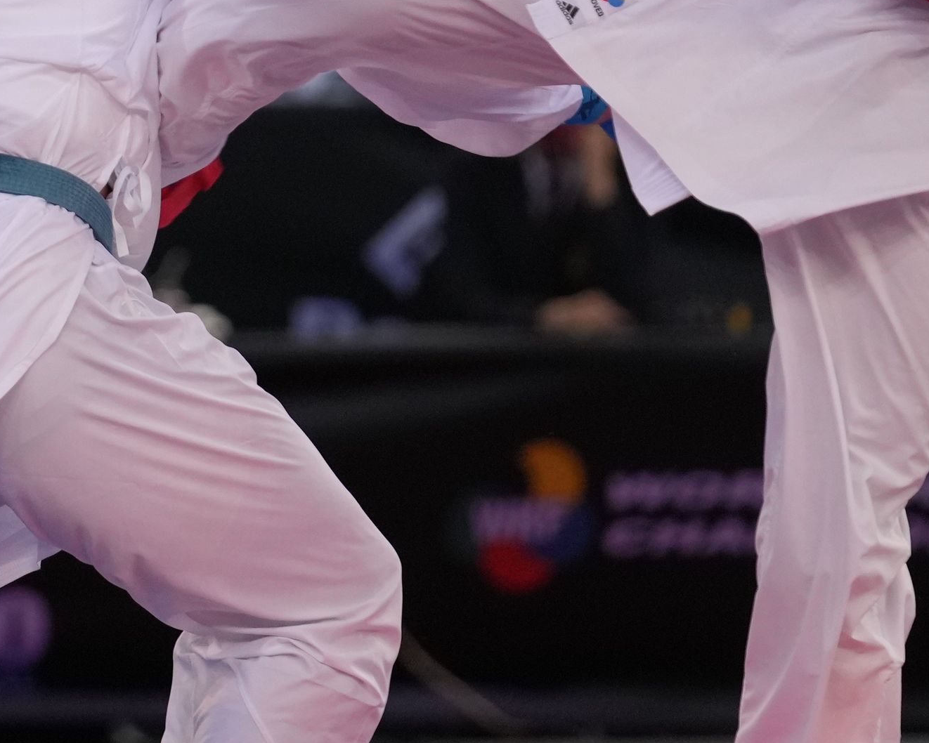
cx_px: 63
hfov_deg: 2.6
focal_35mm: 733
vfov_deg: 2.1
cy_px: -32
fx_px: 20157
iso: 2000
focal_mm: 197
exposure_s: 1/1000
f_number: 2.8
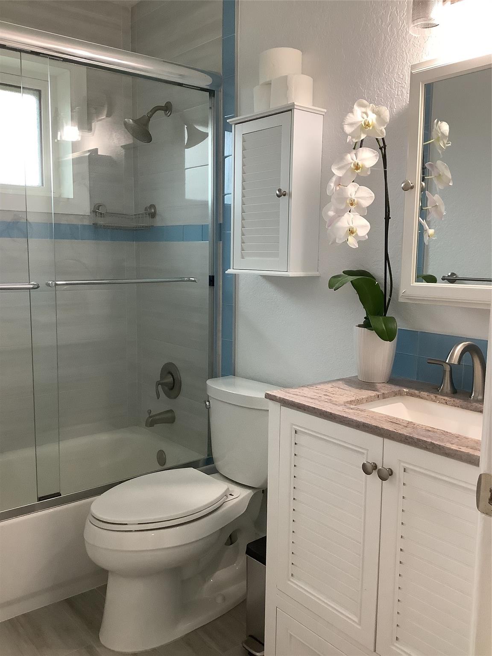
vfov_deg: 58.4
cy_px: 328
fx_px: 587
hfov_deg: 45.4
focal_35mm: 31
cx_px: 246
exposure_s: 1/60
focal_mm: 3.3
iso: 200
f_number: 2.4
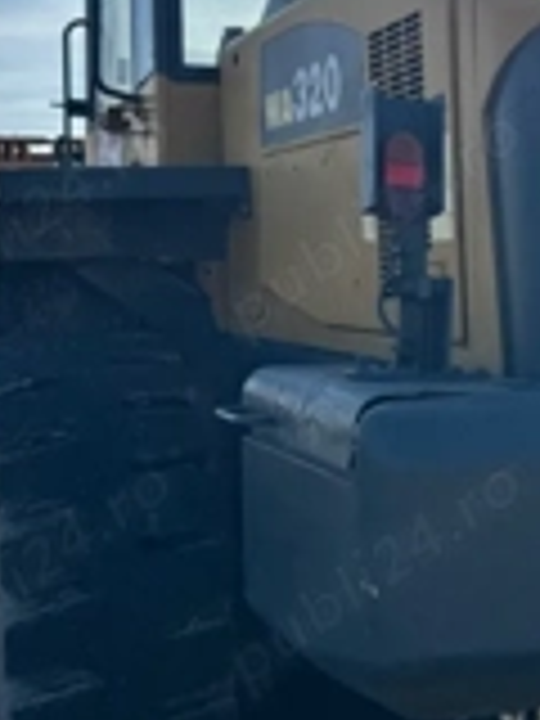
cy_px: 279
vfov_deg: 32.1
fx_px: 1248
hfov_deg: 23.9
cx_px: 464
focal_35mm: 60
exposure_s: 1/10417
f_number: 1.78
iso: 80
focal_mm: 6.76
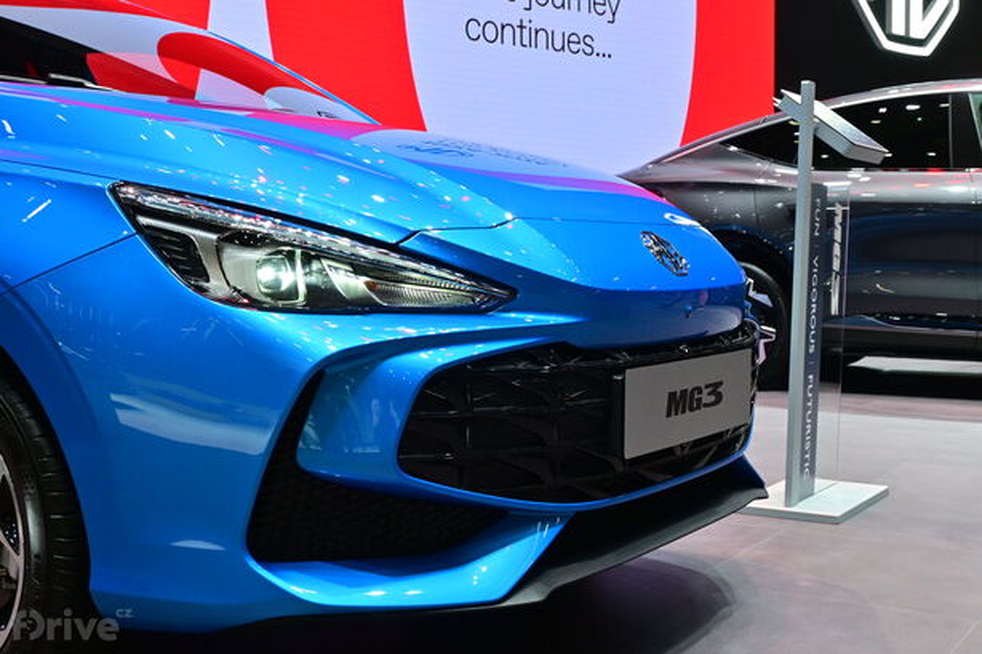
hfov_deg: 45.0
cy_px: 327
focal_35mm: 44
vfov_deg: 30.8
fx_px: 1186
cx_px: 491
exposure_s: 1/200
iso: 800
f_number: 7.1
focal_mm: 29
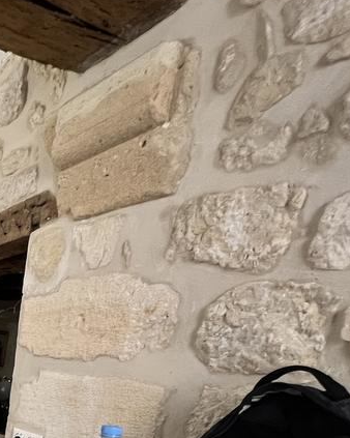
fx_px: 466
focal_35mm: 36
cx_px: -129
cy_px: 402
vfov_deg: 45.2
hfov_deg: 30.3
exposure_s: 1/50
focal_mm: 1.57
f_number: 1.8
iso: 320
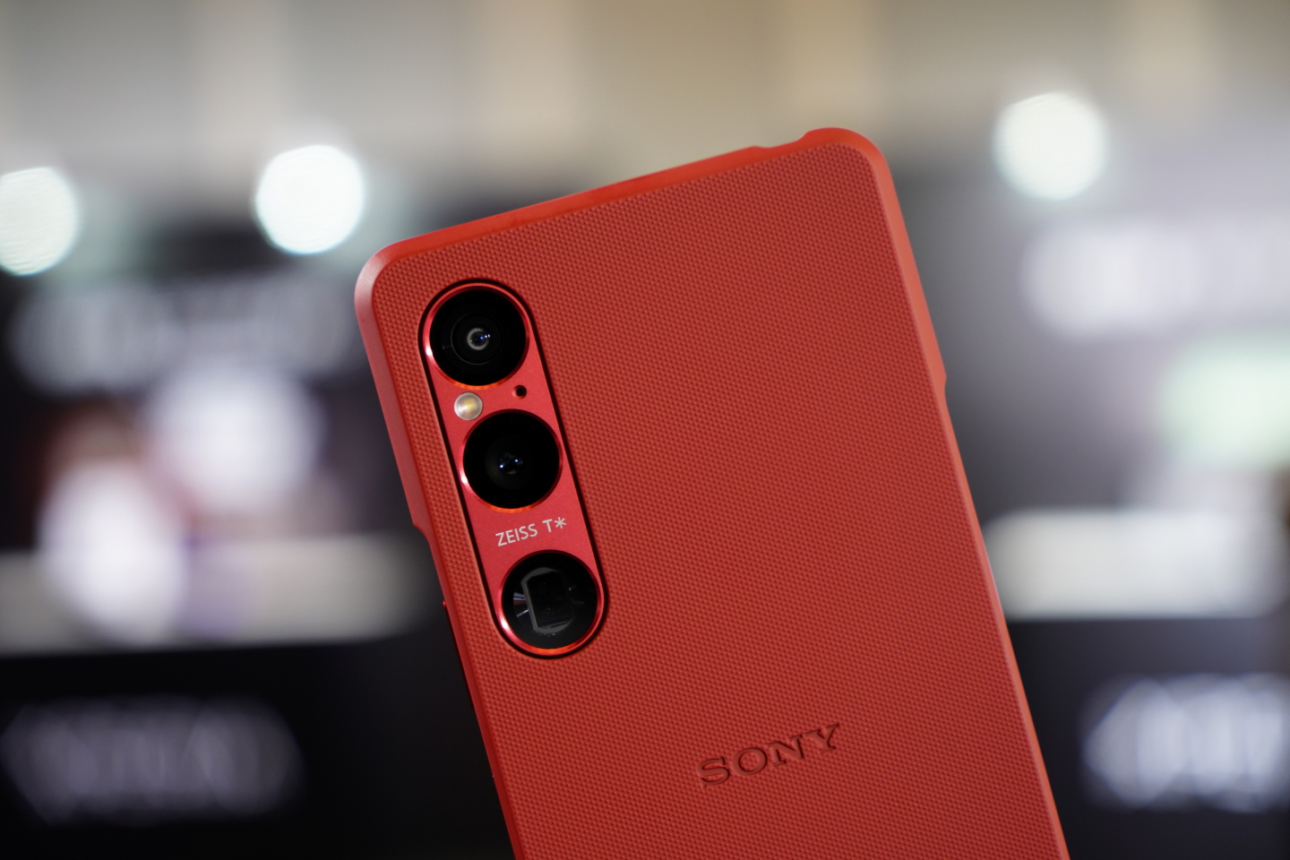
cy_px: 430
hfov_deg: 31.9
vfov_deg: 21.6
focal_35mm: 63
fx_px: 2257
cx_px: 645
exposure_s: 1/80
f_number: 4
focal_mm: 63
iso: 1000
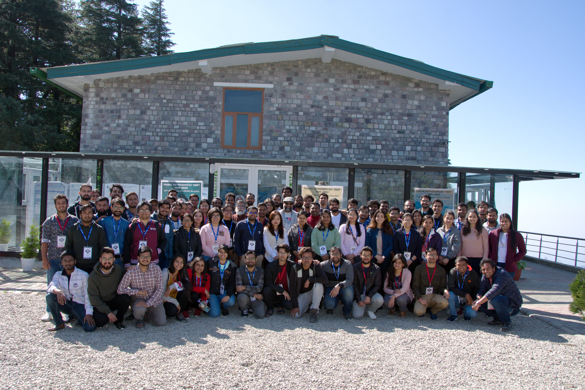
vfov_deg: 43.6
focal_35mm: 30
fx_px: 487
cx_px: 292
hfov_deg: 61.9
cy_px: 195
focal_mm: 20
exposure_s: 1/250
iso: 100
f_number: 8
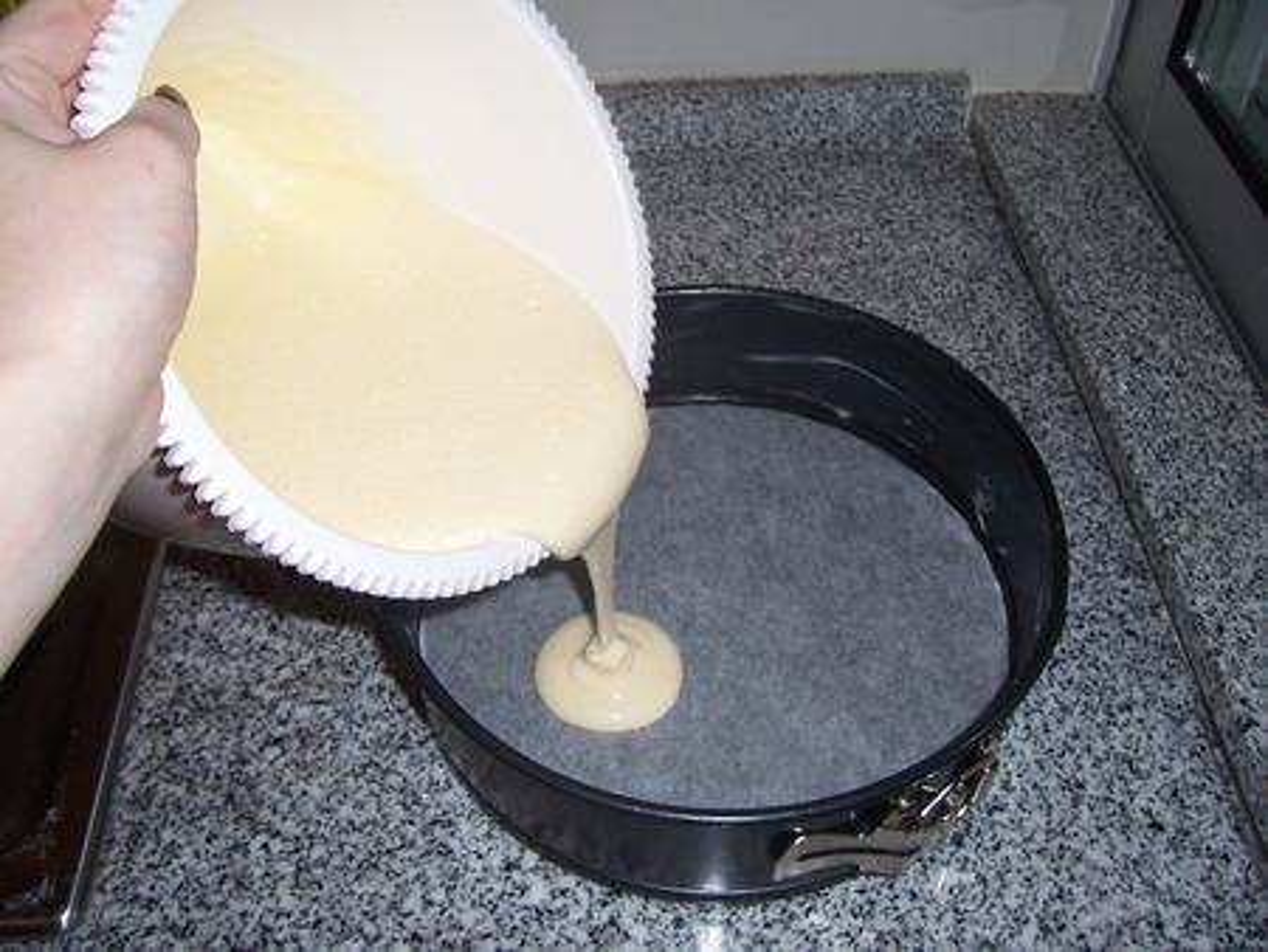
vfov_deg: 41.8
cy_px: 476
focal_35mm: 34
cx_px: 634
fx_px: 1246
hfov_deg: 53.9
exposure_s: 1/60
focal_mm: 5.6
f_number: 2.7
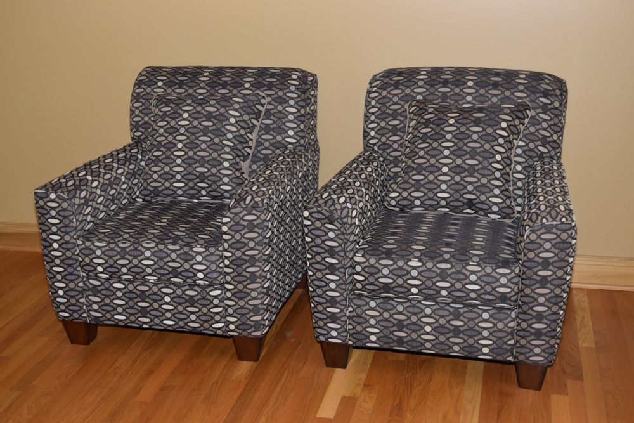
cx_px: 317
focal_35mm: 51
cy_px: 212
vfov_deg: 26.5
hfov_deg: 38.9
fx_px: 898
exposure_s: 1/200
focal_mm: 34
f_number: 5.6
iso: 400
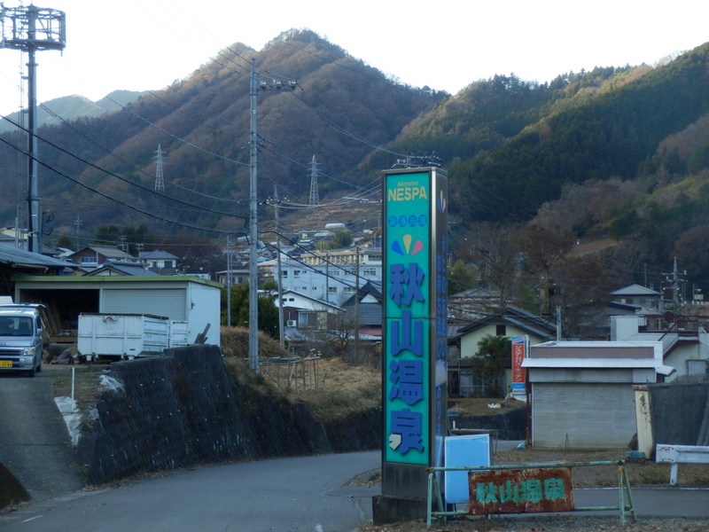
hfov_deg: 20.4
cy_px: 266
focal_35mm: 96
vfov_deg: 15.4
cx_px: 354
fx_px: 1966
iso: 125
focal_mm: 17.1
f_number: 5.3
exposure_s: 1/100
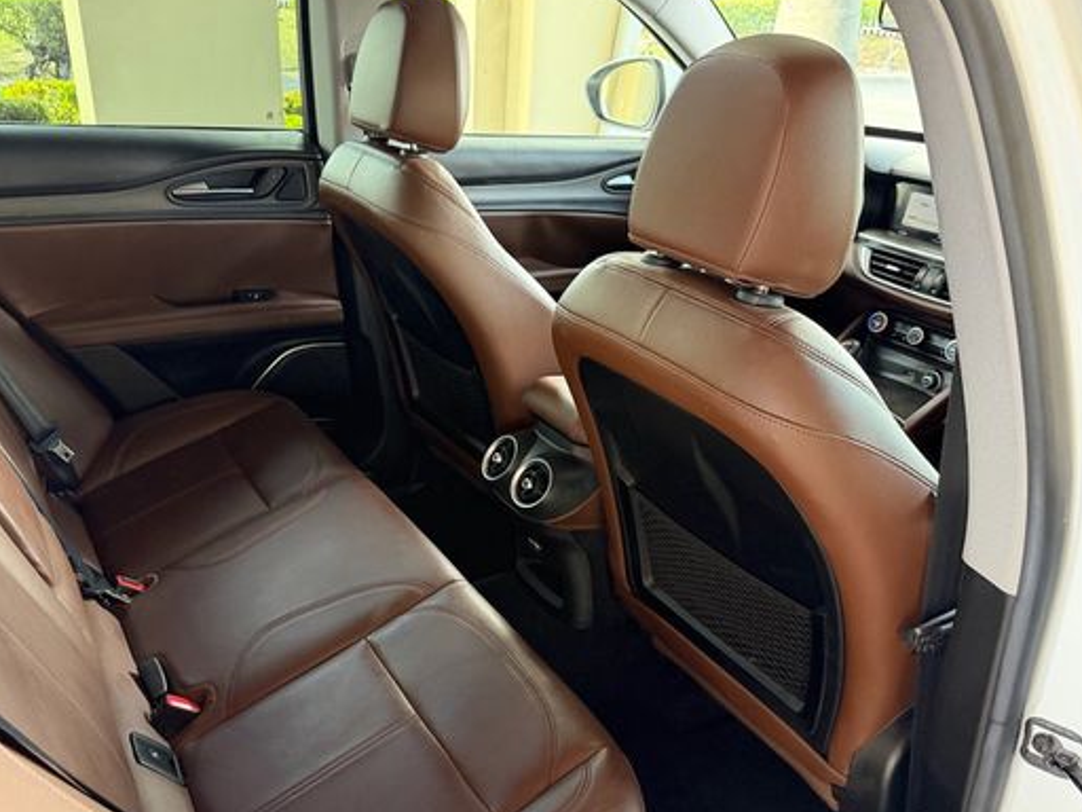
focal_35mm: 30
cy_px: 480
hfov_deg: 59.6
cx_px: 454
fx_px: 938
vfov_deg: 46.6
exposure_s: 1/60
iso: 250
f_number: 1.78
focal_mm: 6.76
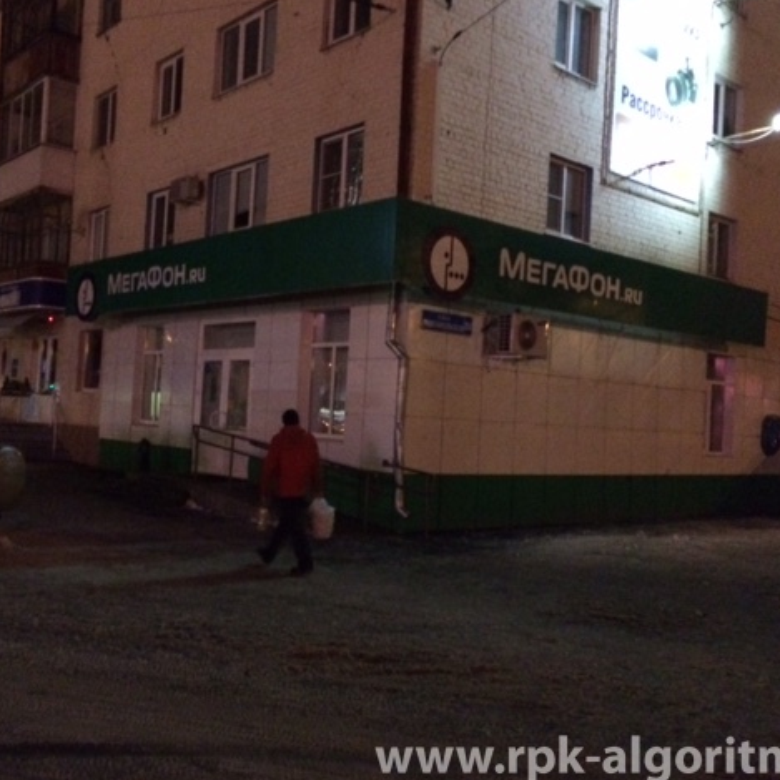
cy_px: 386
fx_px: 892
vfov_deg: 47.2
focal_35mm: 35
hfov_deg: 47.1
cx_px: 333
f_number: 2.2
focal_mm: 4.15
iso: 1000
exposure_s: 1/15
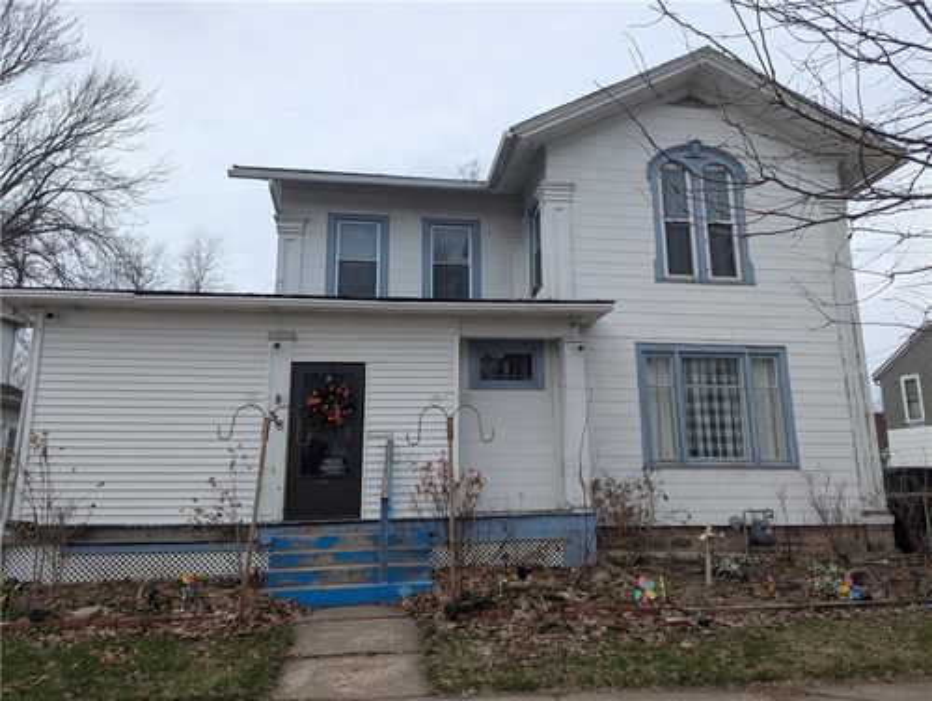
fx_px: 647
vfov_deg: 56.9
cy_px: 350
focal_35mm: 24
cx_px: 466
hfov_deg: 71.5
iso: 47
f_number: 1.85
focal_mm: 6.81
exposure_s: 1/2058
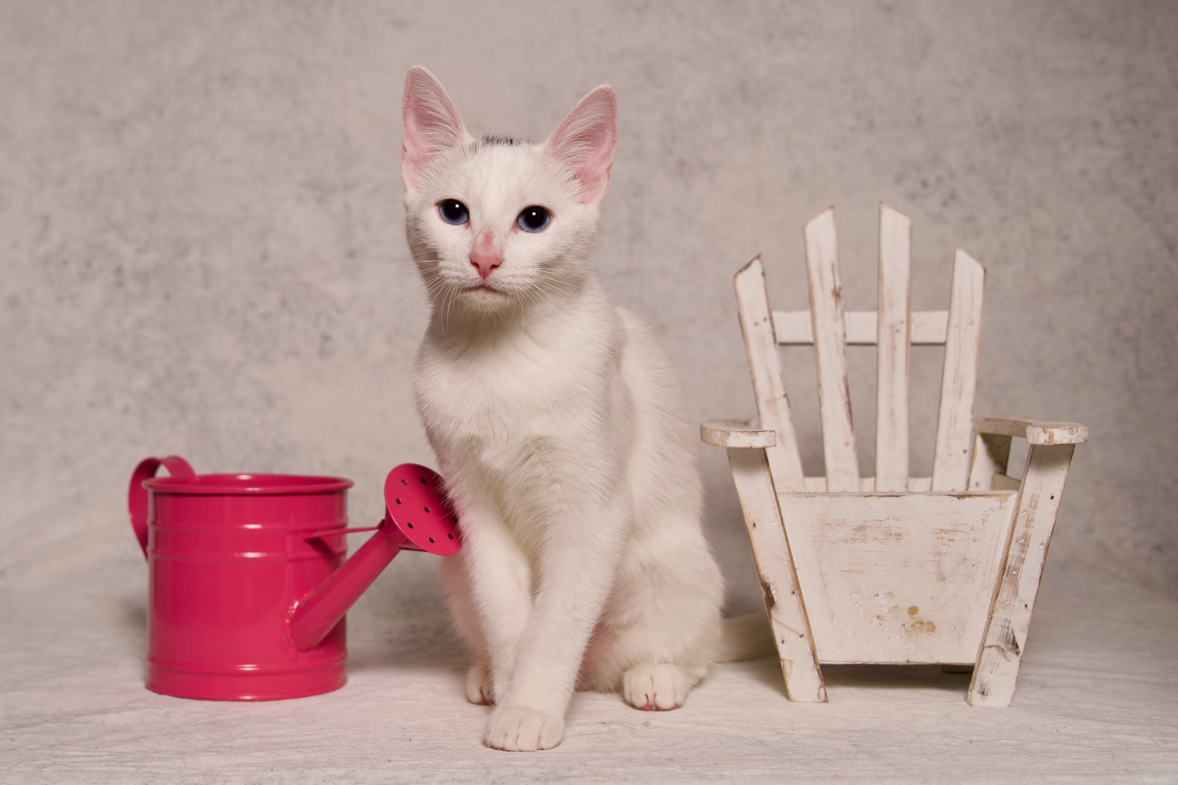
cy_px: 392
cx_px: 589
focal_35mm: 38
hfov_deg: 50.7
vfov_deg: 35.1
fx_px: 1243
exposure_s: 1/250
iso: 80
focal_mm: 38
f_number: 5.6
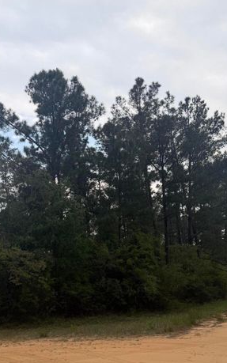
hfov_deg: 34.4
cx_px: 104
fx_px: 366
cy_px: 244
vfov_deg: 51.7
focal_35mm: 37
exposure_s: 1/742
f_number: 1.78
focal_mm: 6.76
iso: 80
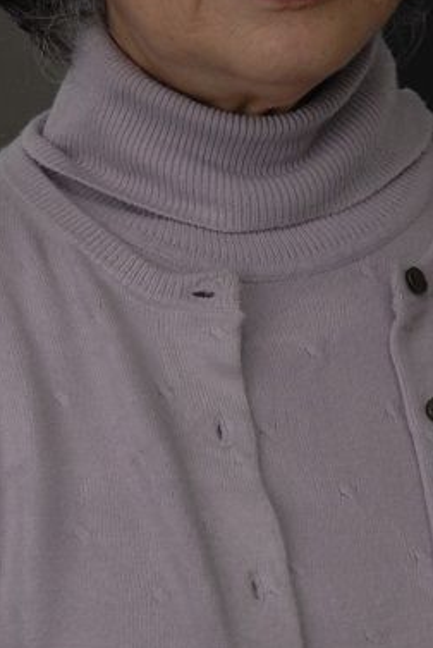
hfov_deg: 3.4
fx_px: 7280
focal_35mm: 404
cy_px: 182
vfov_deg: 5.1
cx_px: 277
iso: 400
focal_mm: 105
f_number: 5.3
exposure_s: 1/50
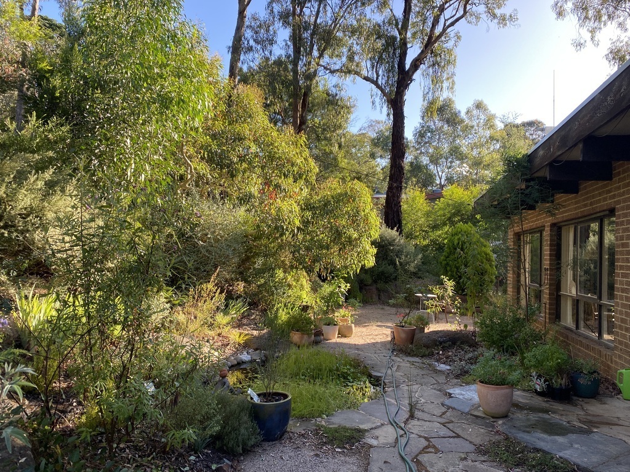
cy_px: 236
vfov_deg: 53.1
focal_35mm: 26
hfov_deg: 67.3
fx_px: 473
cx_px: 315
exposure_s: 1/342
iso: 32
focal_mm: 4.25
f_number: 1.8
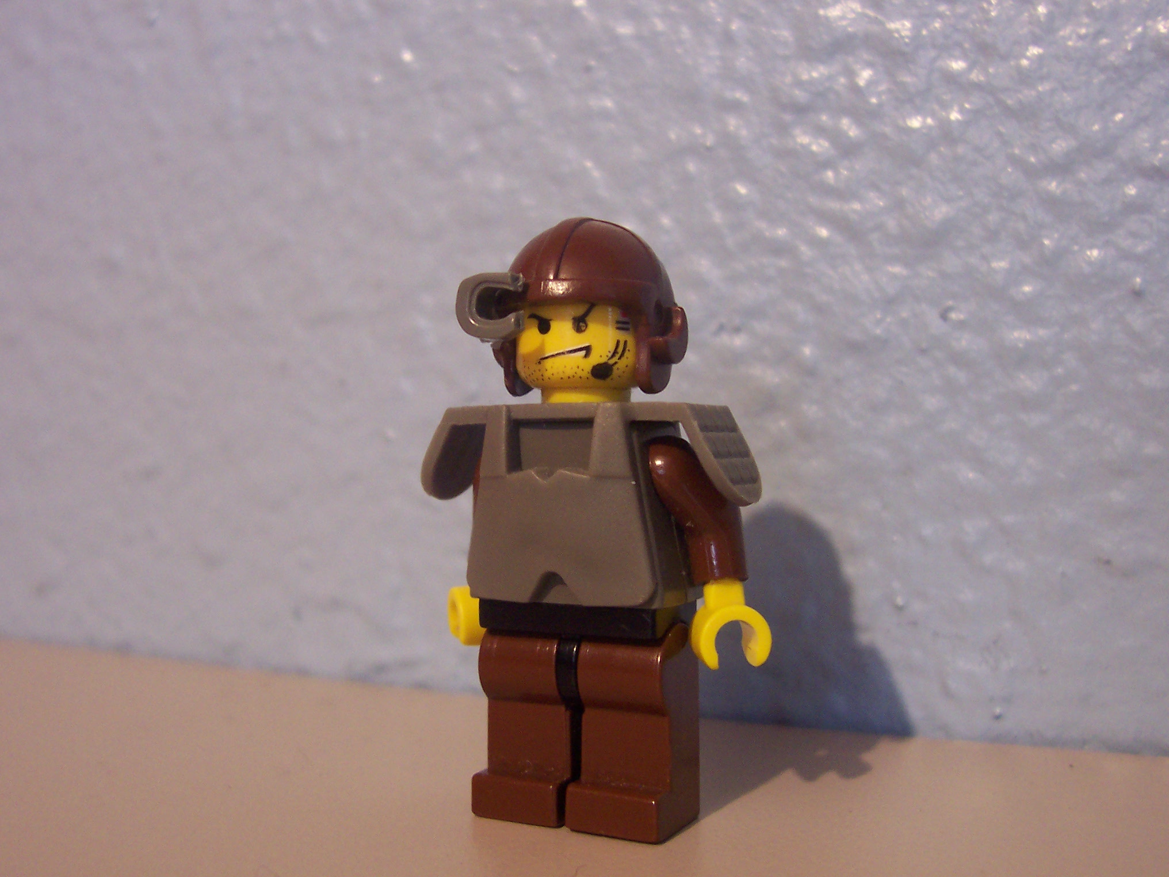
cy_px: 438
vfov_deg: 38.7
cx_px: 584
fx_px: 1250
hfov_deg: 50.1
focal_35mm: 37
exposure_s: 1/8
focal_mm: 5.6
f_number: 2.8
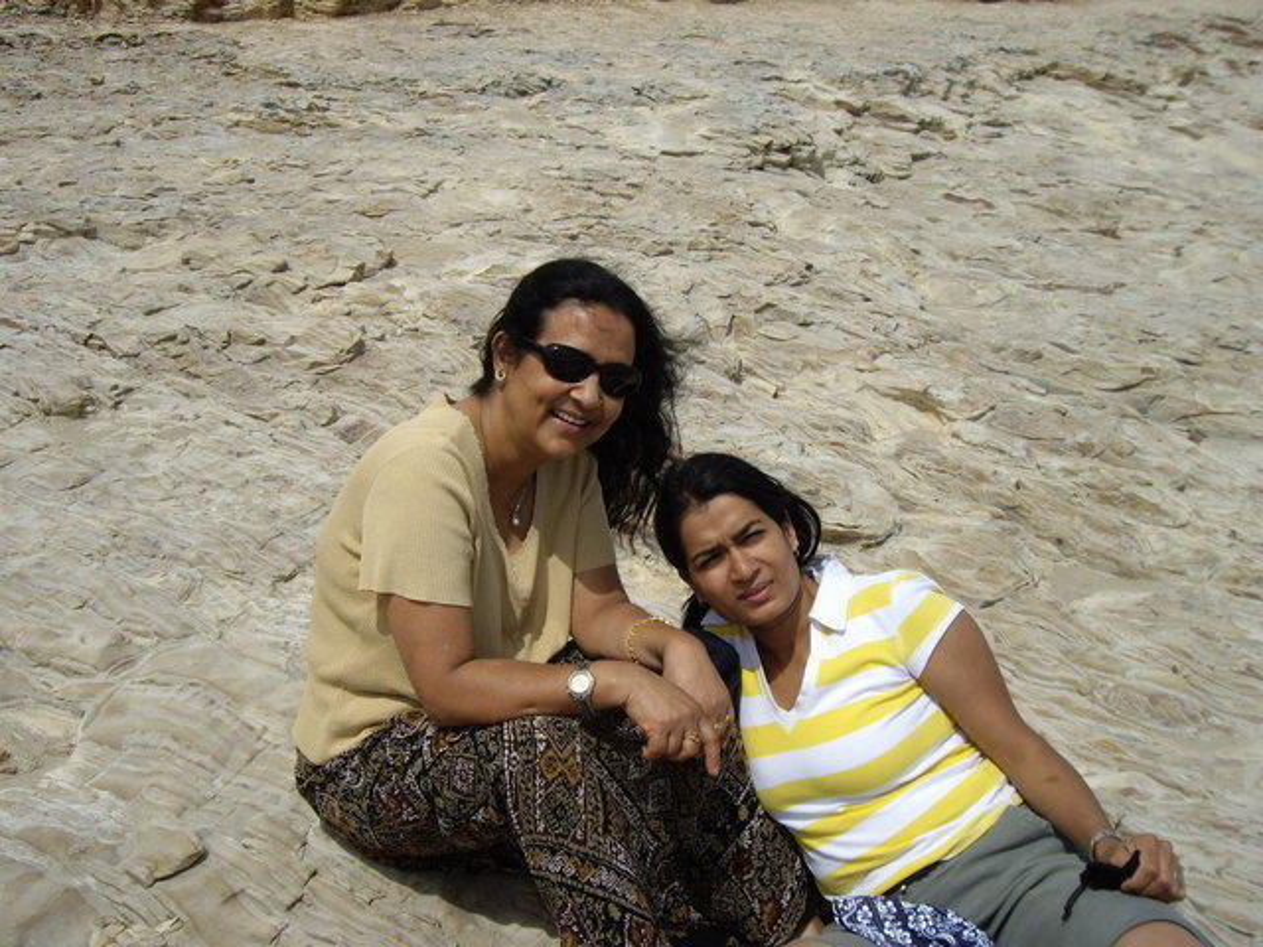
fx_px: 1386
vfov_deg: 37.7
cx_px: 632
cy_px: 474
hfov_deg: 49.0
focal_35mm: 38
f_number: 4.3
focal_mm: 6.2
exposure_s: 1/640
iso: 50
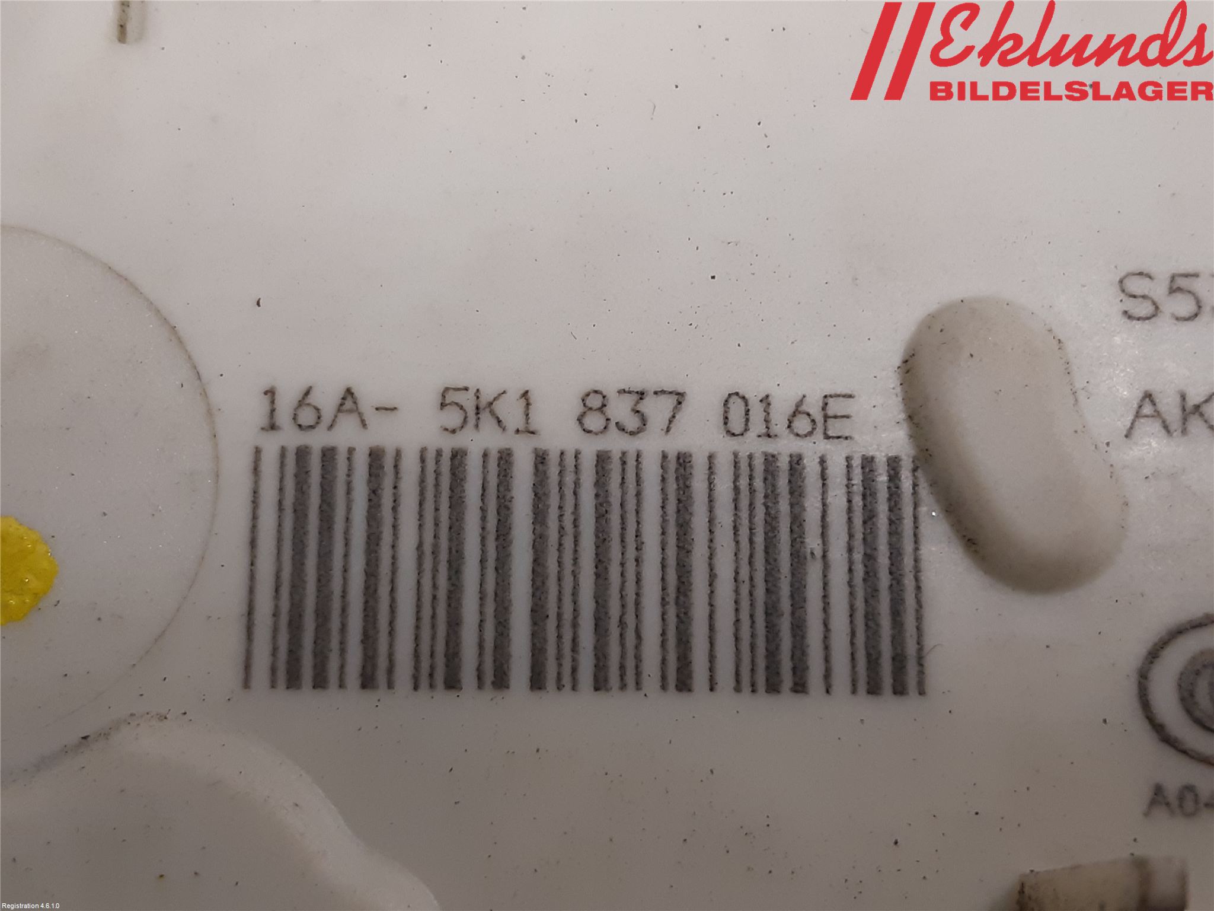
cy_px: 456
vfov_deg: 53.1
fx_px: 912
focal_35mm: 26
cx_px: 607
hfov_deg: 67.3
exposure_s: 1/50
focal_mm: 3.93
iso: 100
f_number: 1.7
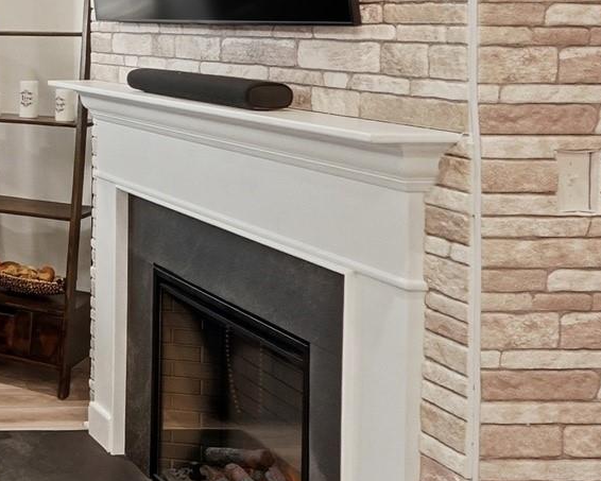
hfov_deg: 24.6
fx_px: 943
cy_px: -8
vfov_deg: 26.9
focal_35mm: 53
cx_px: -360
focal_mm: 16
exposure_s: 1/1250
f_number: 10
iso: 3200
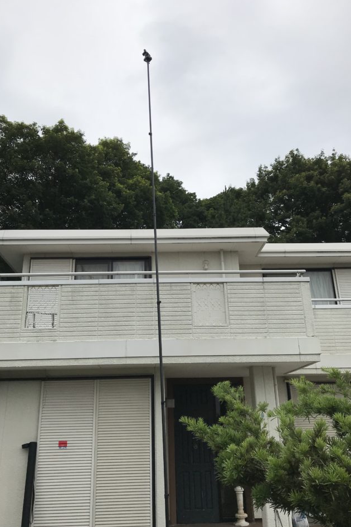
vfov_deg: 61.9
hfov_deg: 43.6
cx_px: 164
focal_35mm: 30
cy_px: 270
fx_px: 439
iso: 20
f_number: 1.8
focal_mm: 3.99
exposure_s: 1/2398
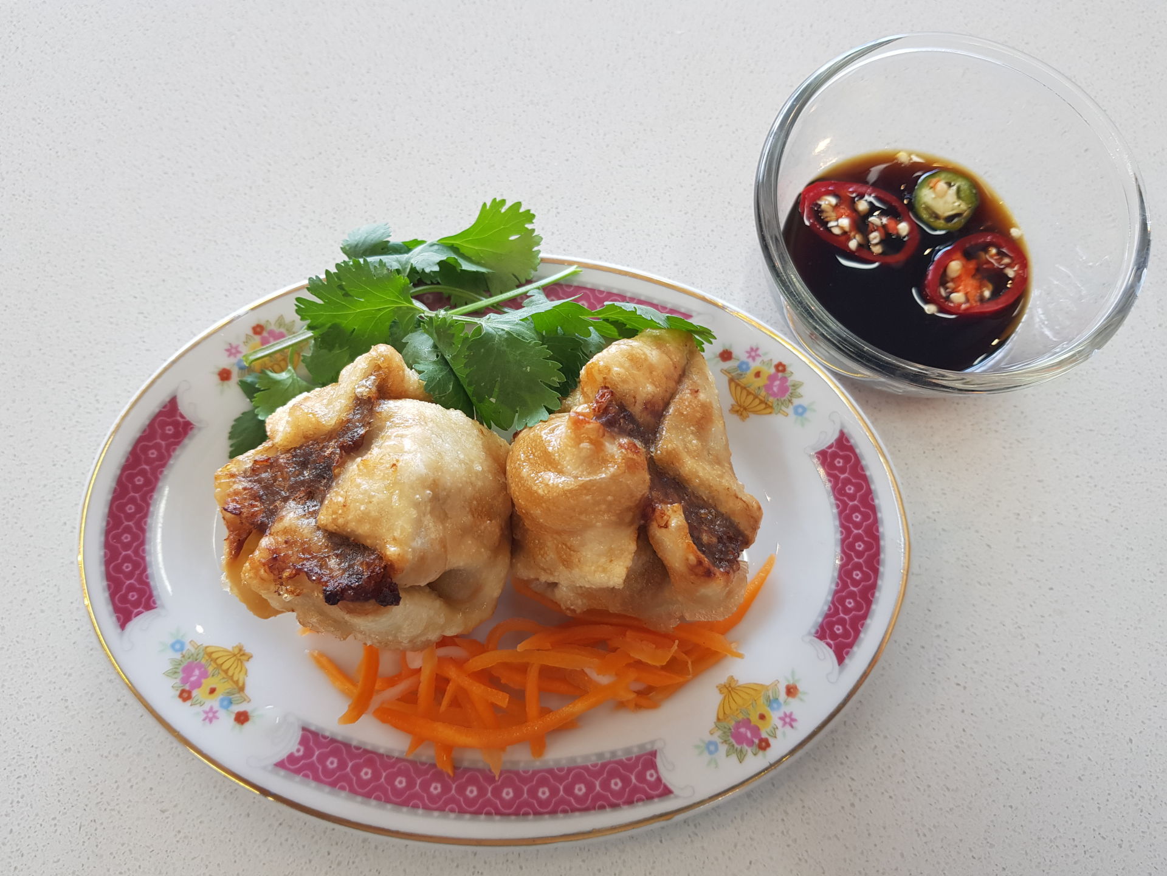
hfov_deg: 67.3
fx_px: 877
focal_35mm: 26
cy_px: 438
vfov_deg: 53.1
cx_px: 584
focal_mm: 4.2
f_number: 1.7
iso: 64
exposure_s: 1/50
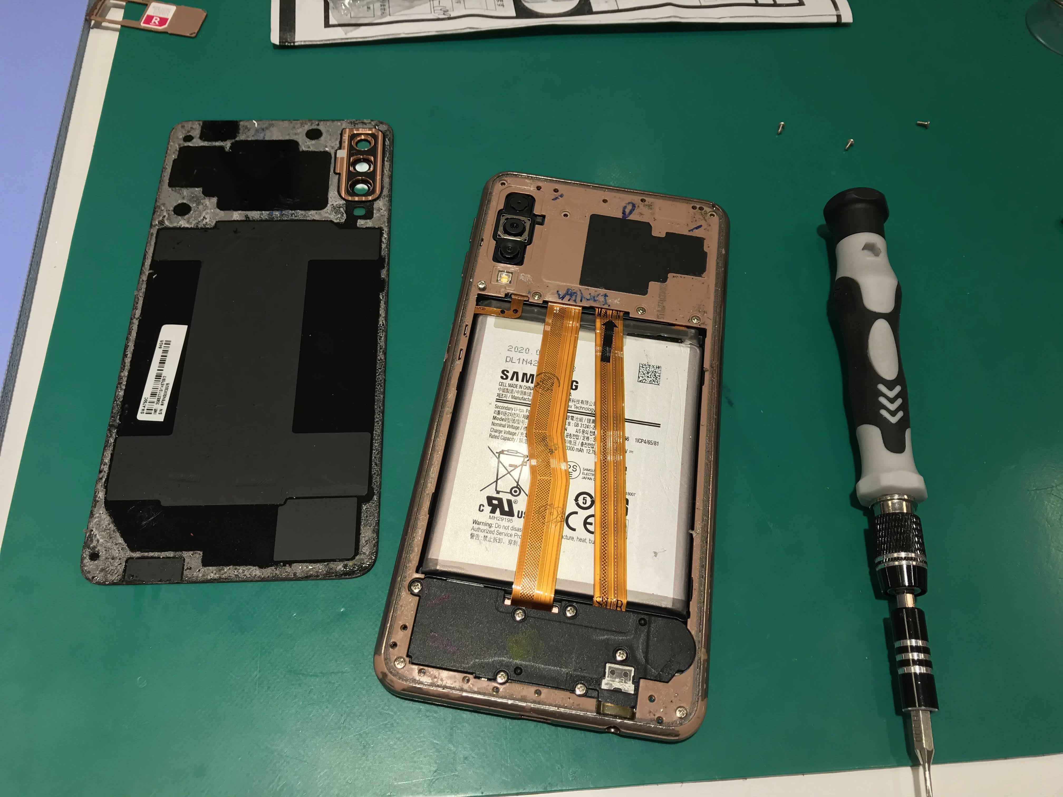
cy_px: 398
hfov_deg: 63.4
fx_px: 860
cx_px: 532
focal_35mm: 28
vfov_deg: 49.7
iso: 20
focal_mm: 3.99
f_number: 1.8
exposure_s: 1/193
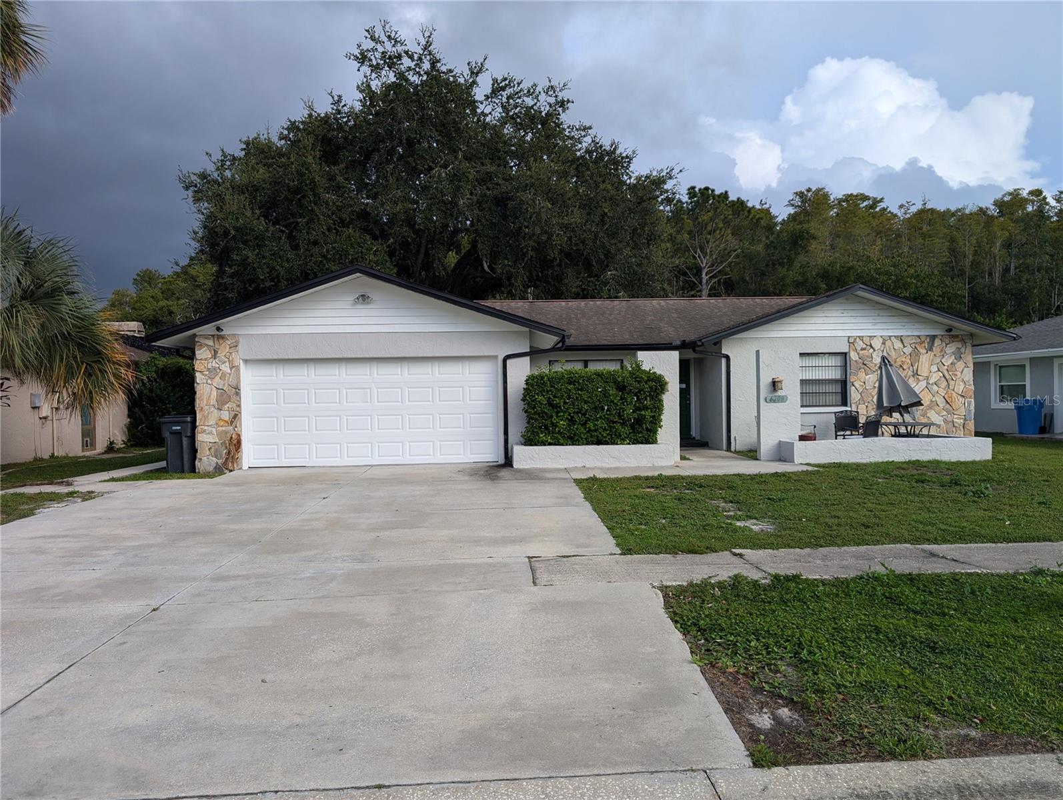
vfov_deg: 56.9
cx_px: 532
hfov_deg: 71.5
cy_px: 400
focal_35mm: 24
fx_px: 738
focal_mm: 6.9
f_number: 1.68
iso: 21
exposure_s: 1/775
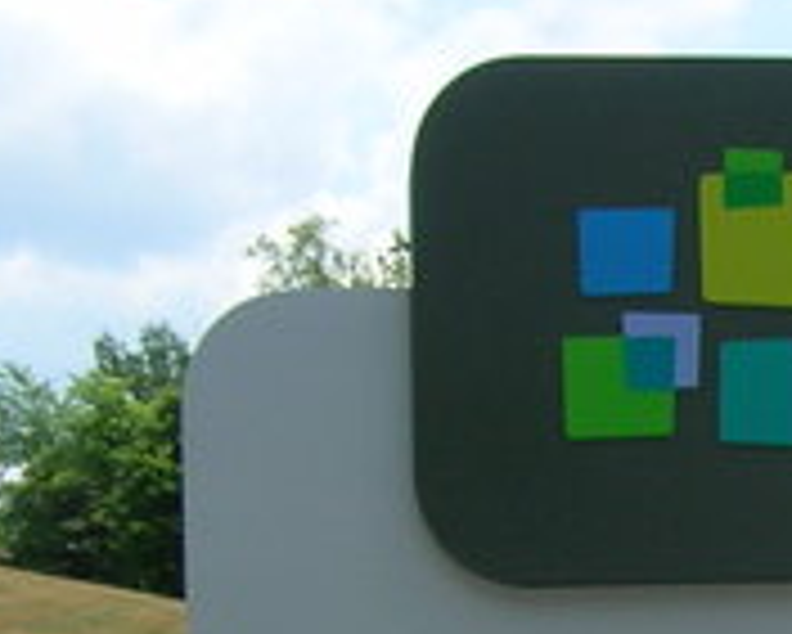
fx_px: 3096
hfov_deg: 14.0
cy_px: 647
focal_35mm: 132
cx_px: 1030
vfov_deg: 11.6
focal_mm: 5.7
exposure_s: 1/346
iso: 50
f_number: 4.9
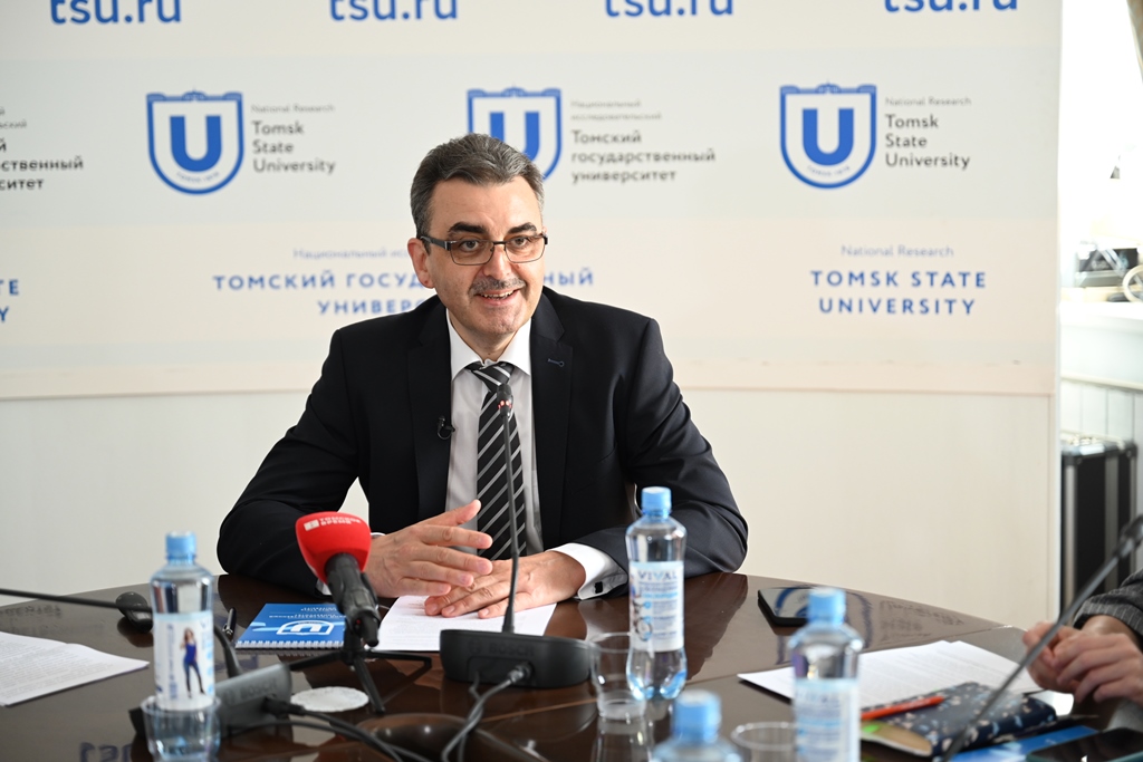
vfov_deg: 19.5
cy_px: 381
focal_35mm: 70
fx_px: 2223
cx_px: 572
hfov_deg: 28.8
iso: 500
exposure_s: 1/125
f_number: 2.8
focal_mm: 70
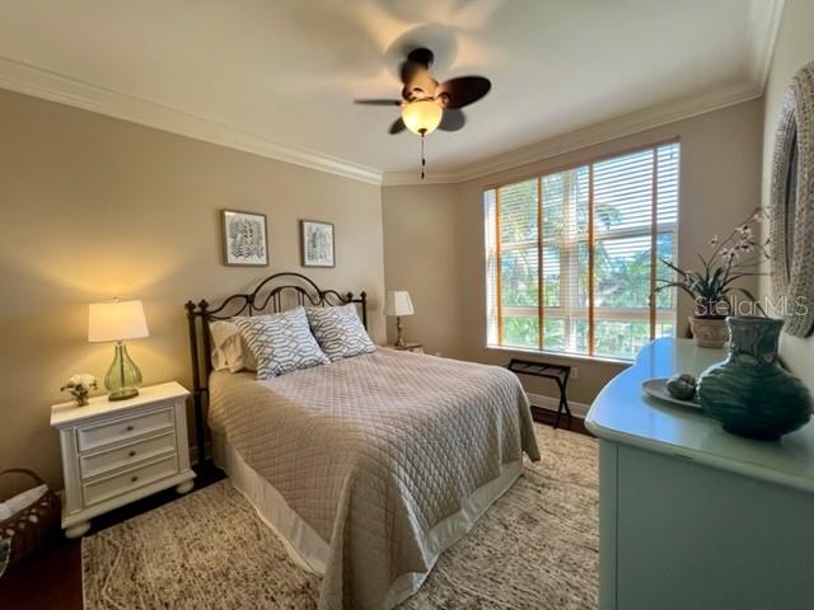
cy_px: 305
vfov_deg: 89.9
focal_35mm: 13
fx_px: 306
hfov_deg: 106.2
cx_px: 407
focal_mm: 1.57
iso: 125
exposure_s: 1/122
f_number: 1.8
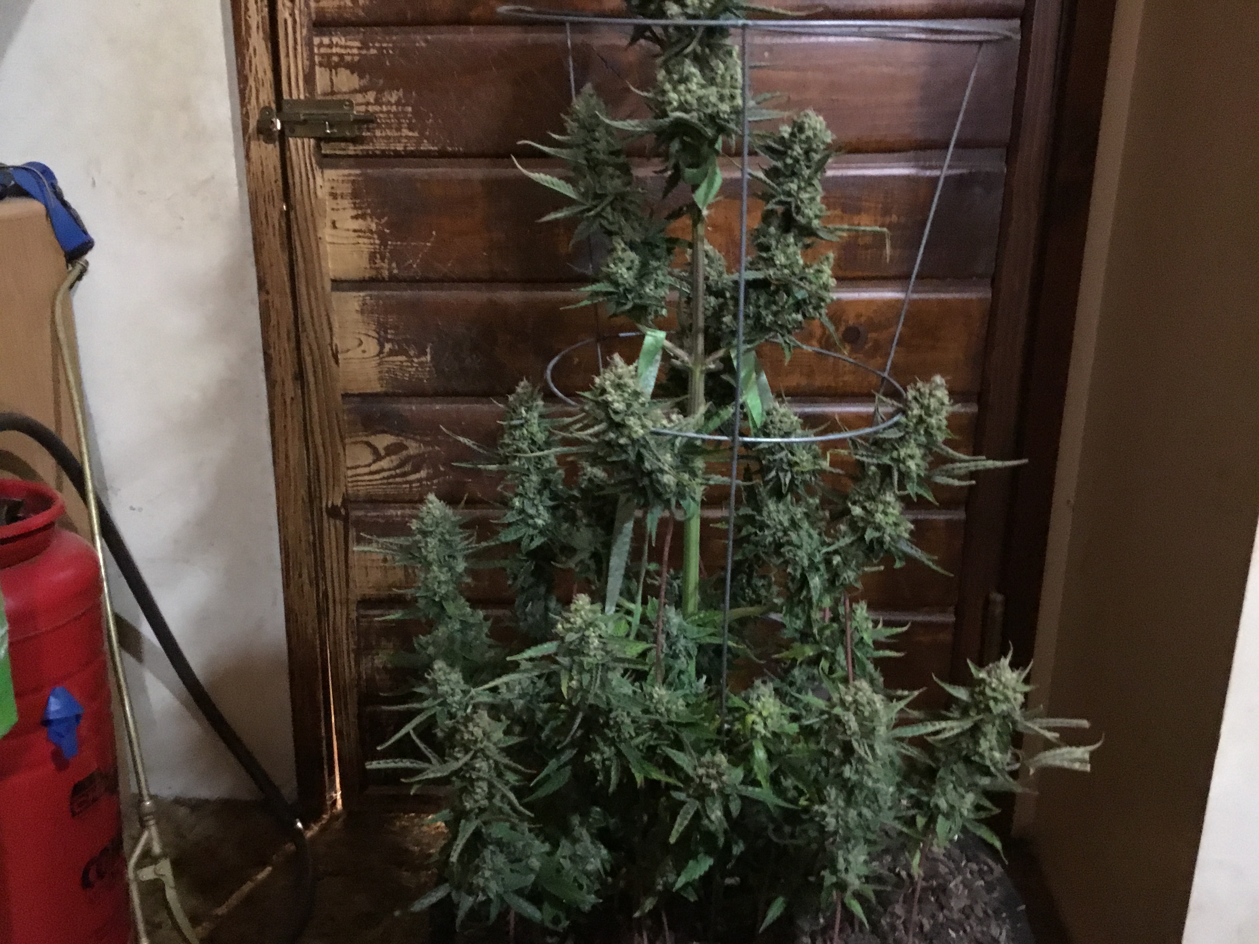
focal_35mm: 31
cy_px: 472
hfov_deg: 58.4
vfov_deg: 45.4
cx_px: 630
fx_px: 1127
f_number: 2.4
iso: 500
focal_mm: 3.3
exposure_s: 1/15
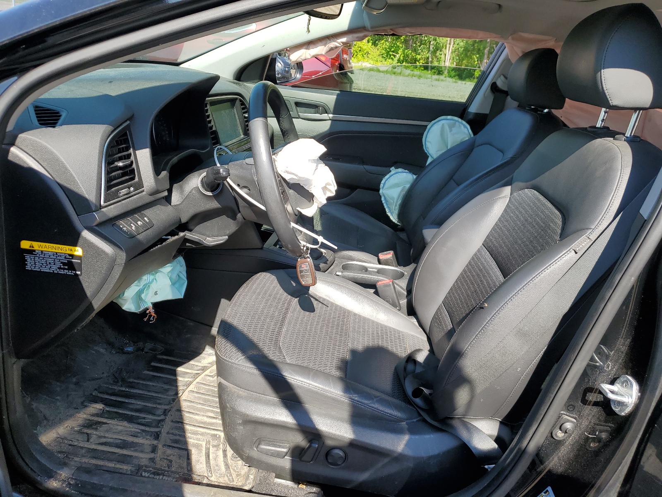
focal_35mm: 26
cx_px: 331
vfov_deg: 53.1
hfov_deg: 67.3
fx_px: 497
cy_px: 248
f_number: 1.5
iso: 50
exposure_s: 1/909
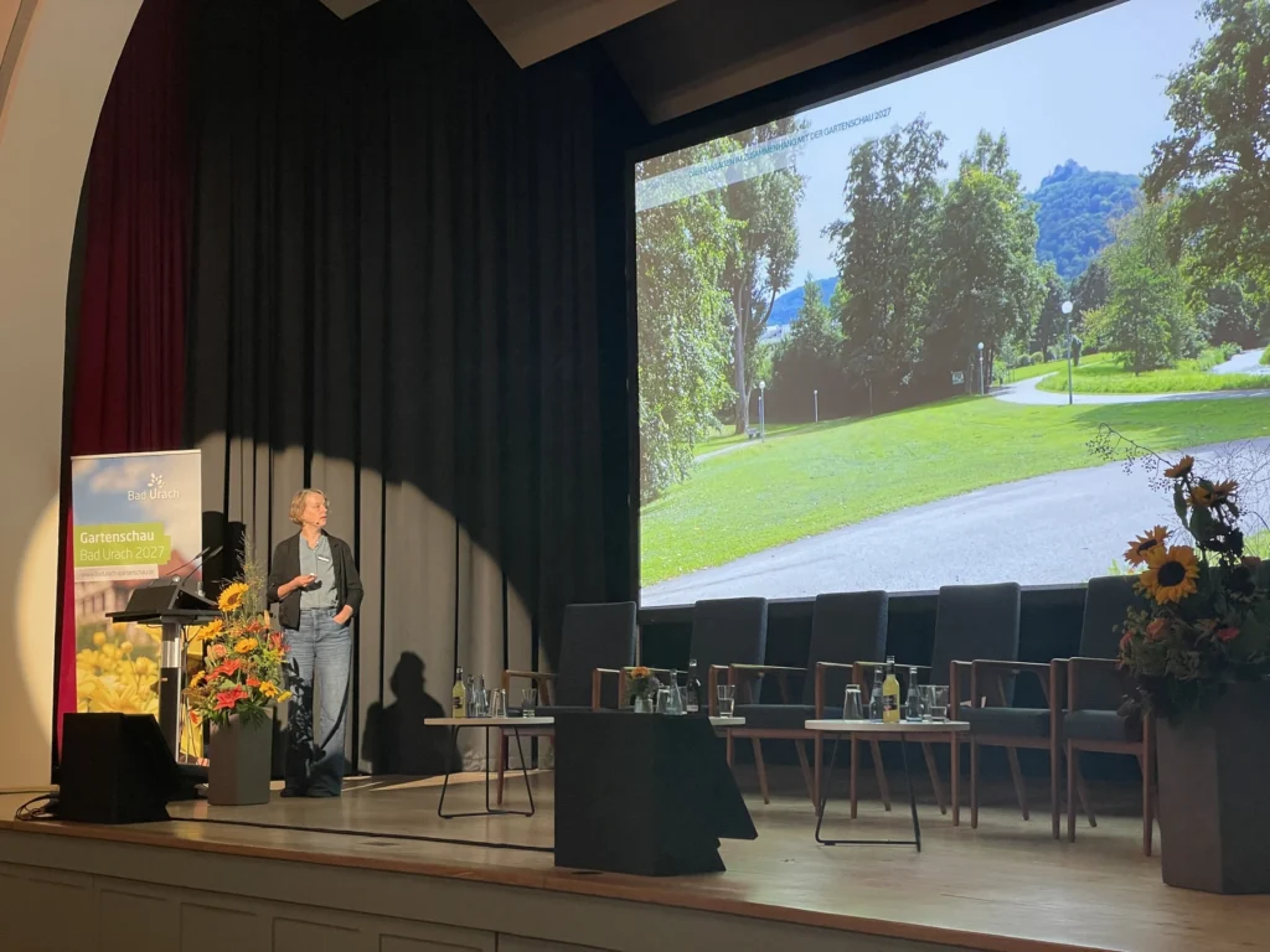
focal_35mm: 52
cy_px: 476
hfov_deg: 36.8
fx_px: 1908
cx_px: 635
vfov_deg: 28.0
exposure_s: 1/50
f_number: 2
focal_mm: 6
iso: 160
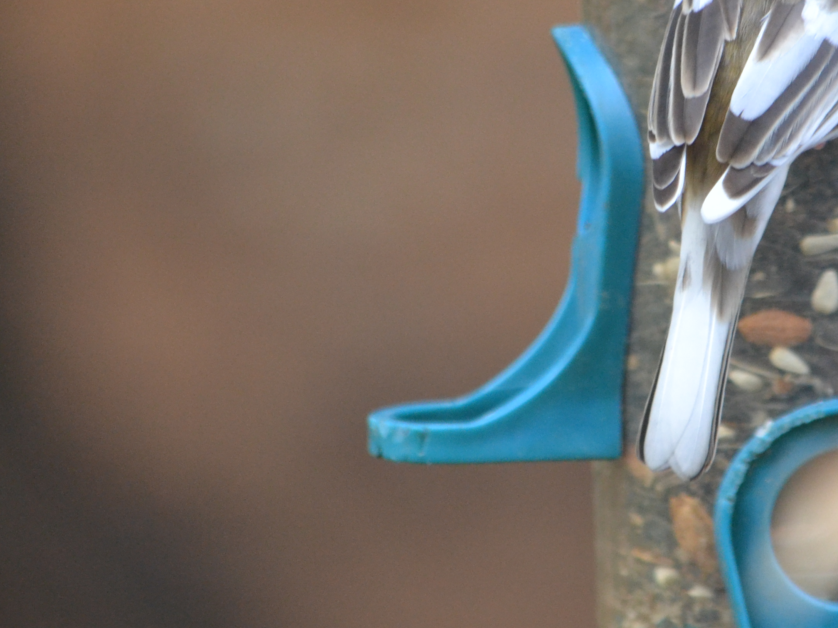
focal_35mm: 917
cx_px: 659
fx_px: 22202
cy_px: 231
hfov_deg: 2.2
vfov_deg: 1.6
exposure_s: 1/250
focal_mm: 300
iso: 1600
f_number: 5.6
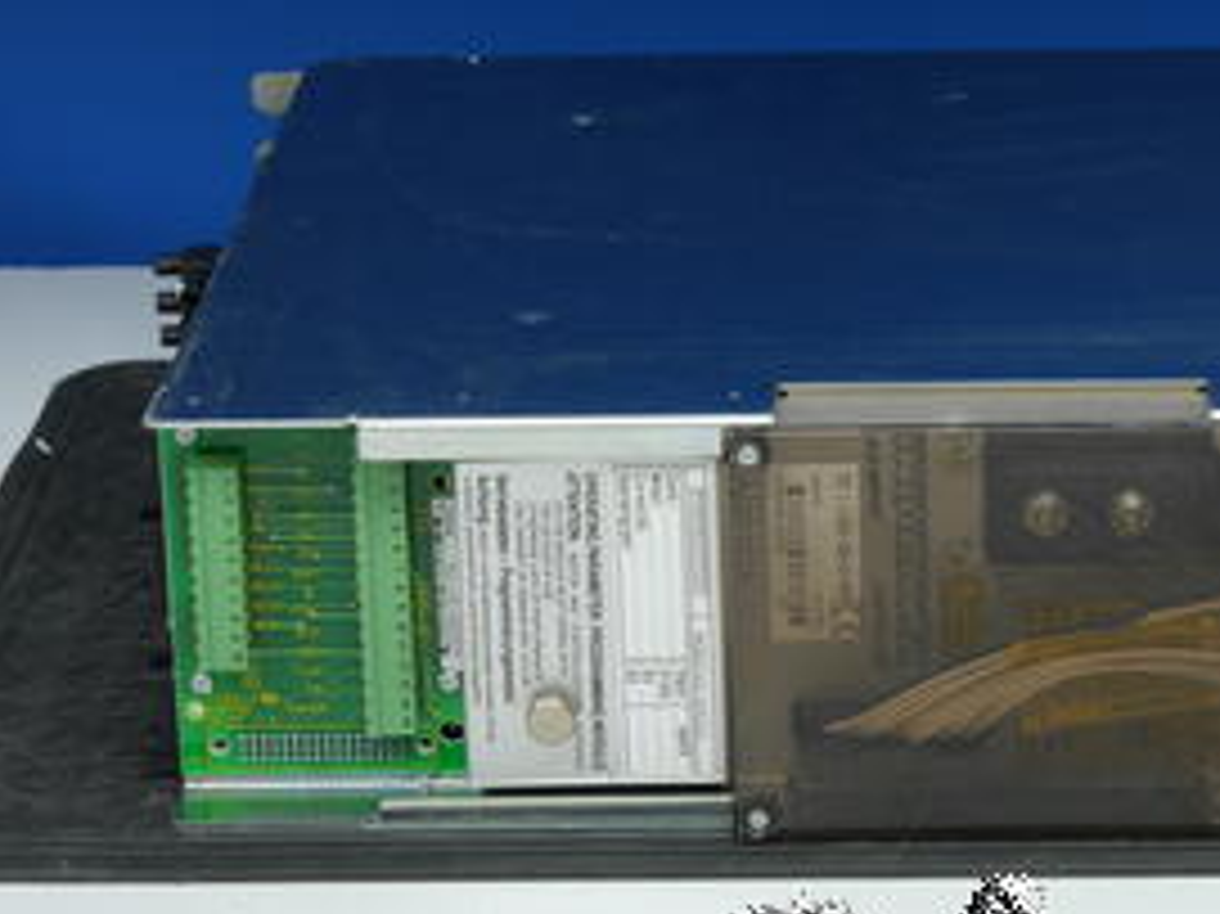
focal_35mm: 136
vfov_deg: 10.9
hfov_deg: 14.5
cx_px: 896
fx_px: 4791
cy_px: 455
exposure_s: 1/25
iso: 400
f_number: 7.1
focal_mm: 46
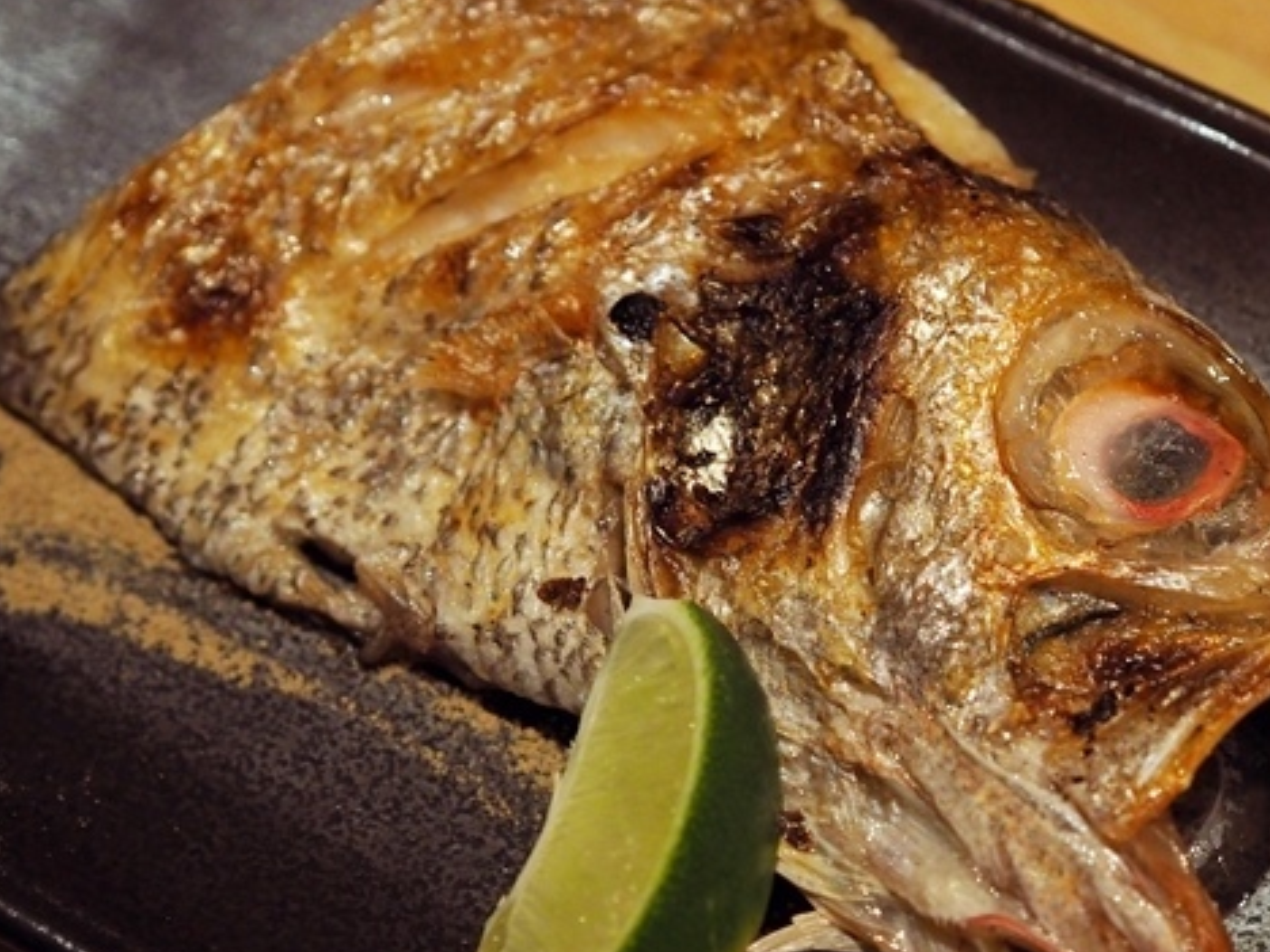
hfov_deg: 16.0
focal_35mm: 123
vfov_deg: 12.0
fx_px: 4513
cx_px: 681
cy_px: 469
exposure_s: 1/100
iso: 1600
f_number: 2.8
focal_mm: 45
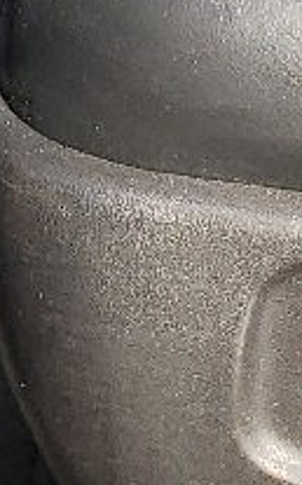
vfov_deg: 8.9
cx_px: 30
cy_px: -689
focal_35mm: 213
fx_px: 2811
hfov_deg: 6.1
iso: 50
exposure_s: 1/909
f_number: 1.5
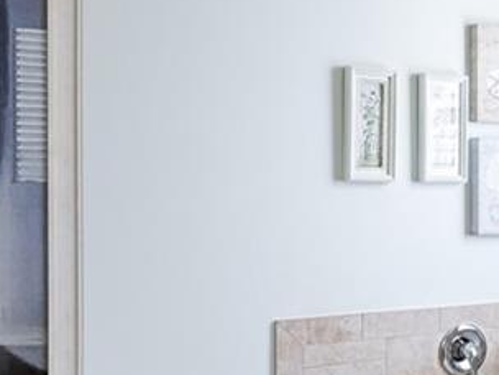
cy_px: 194
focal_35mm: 76
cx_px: 696
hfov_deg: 22.2
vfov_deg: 19.4
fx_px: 1096
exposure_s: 1/50
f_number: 8
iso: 800
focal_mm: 15
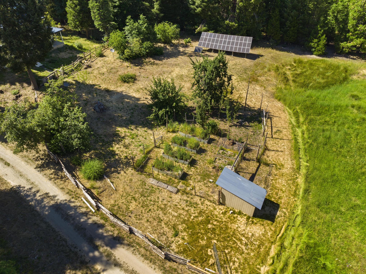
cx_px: 183
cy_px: 137
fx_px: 254
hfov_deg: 71.6
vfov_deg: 56.8
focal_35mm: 24
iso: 100
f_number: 3.5
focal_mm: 12.29
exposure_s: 1/400
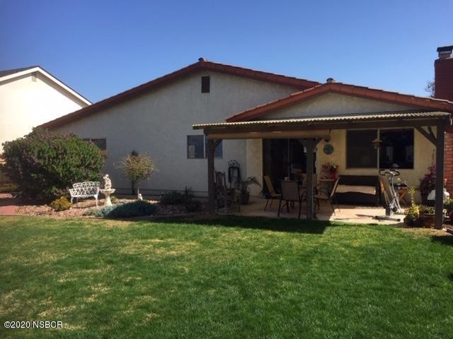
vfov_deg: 48.2
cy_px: 170
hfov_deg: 61.7
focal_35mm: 29
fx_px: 380
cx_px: 226
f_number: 2.2
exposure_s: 1/1522
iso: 32
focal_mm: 4.15
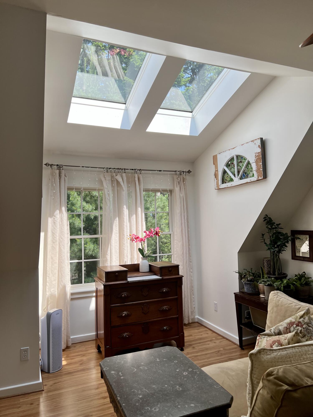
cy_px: 208
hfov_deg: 53.1
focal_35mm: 26
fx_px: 313
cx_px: 156
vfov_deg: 67.3
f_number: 1.5
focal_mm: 5.7
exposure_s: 1/705
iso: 50
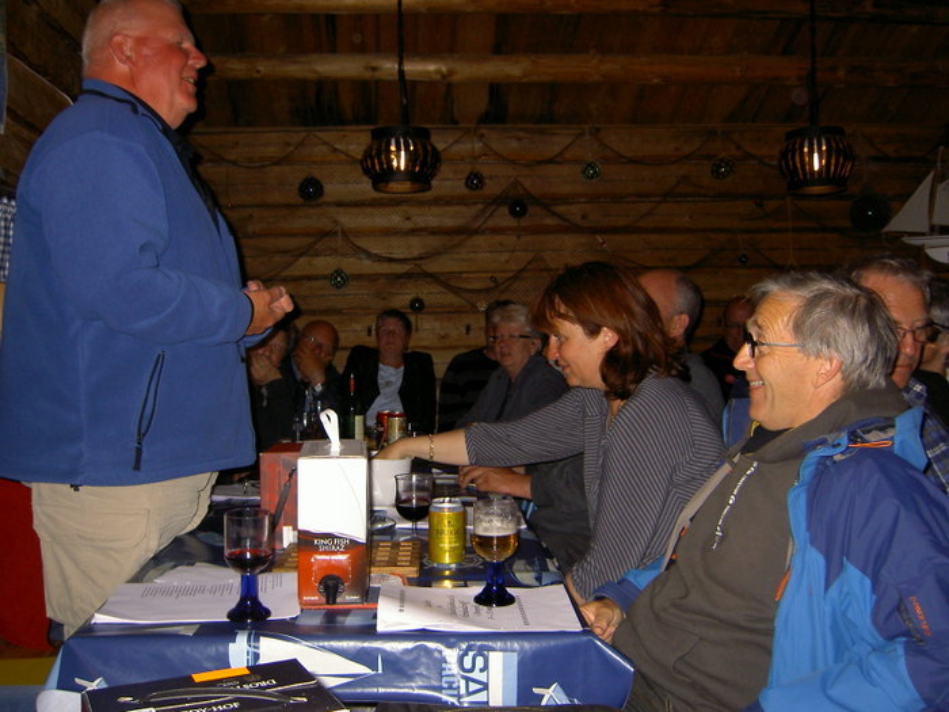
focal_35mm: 34
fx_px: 932
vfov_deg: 41.8
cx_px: 474
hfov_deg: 54.0
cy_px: 356
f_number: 2.8
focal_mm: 5.6
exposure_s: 1/60
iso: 100
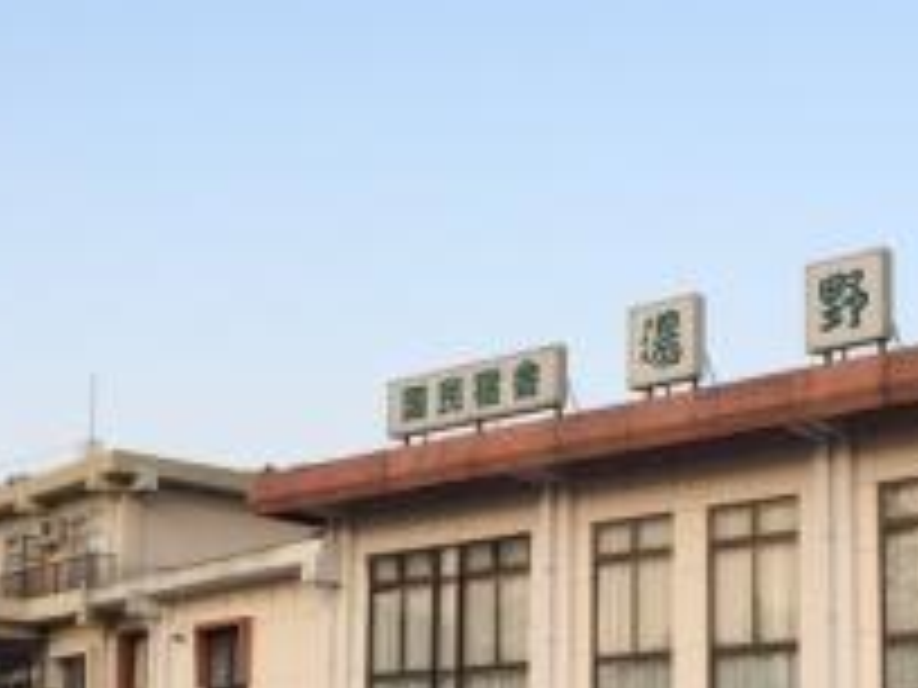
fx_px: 1750
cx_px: 590
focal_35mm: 66
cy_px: 589
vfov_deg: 21.9
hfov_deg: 29.2
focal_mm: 4.12
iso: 32
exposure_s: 1/351
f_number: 2.2
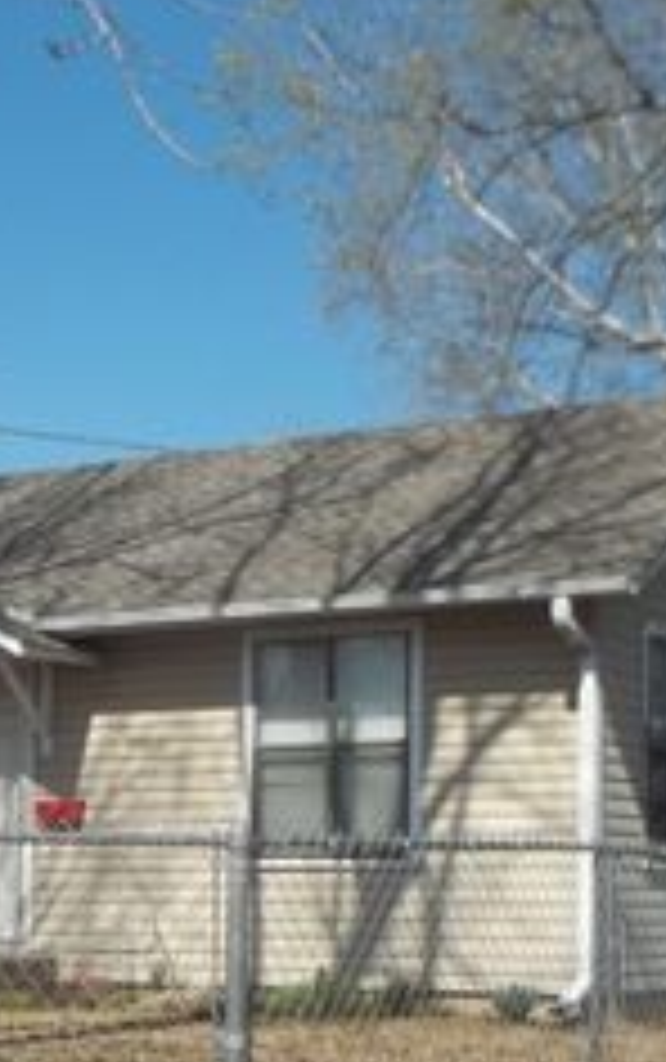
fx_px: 2144
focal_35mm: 74
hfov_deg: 17.6
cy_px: 826
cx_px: 166
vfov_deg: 27.4
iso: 64
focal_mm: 5.9
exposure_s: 1/200
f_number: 8
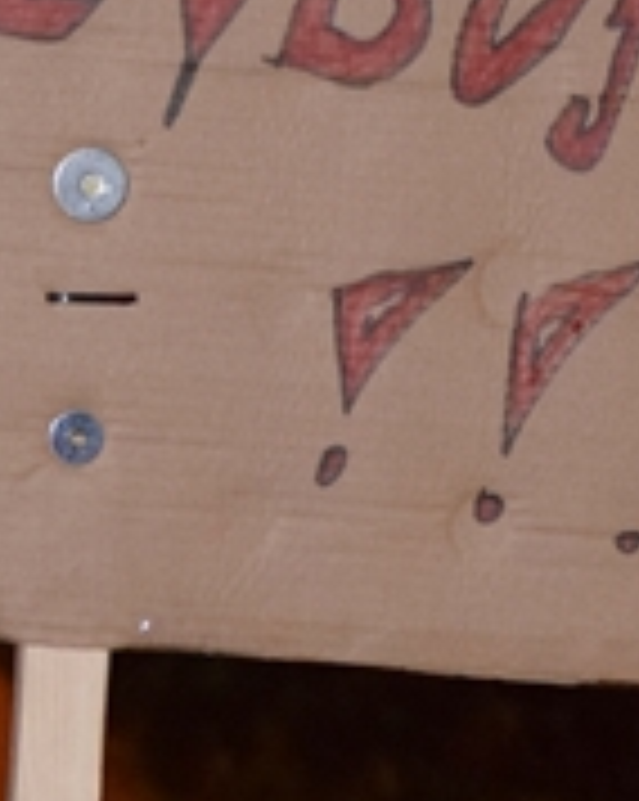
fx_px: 8029
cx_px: 4
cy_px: 284
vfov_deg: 5.7
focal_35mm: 339
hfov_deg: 4.6
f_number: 4
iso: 3200
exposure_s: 1/60
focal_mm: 55
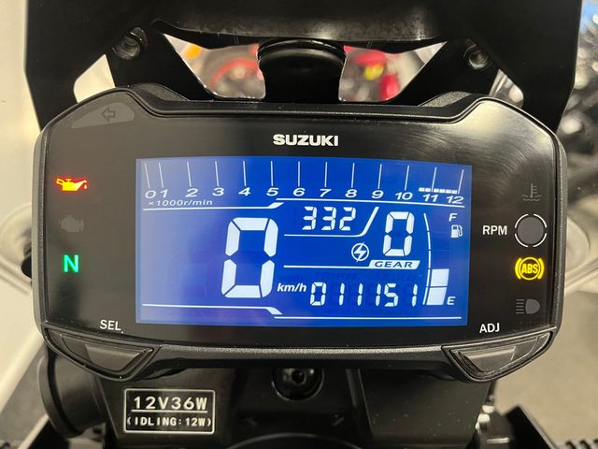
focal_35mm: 26
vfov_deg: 53.1
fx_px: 449
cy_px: 224
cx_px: 299
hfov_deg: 67.3
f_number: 1.6
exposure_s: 1/50
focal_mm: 5.1
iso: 320
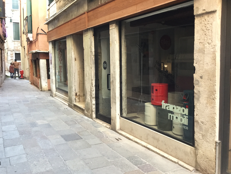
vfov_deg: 41.8
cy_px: 86
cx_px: 123
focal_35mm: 34
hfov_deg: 53.9
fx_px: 227
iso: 40
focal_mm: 3.3
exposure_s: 1/33
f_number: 2.4
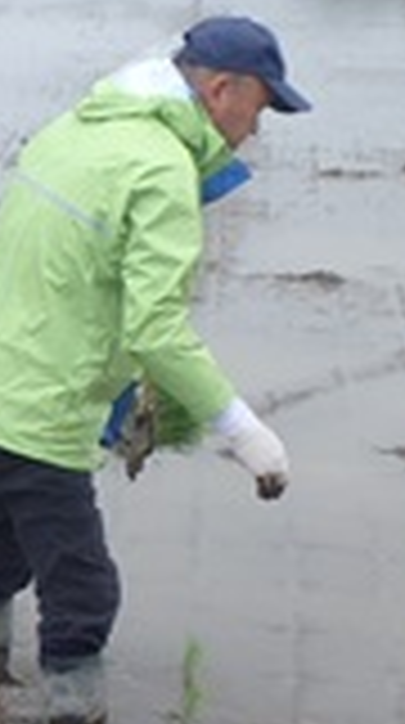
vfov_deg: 17.6
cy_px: 380
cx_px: -562
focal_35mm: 122
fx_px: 2340
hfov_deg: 8.9
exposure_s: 1/320
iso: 125
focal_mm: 6.4
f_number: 5
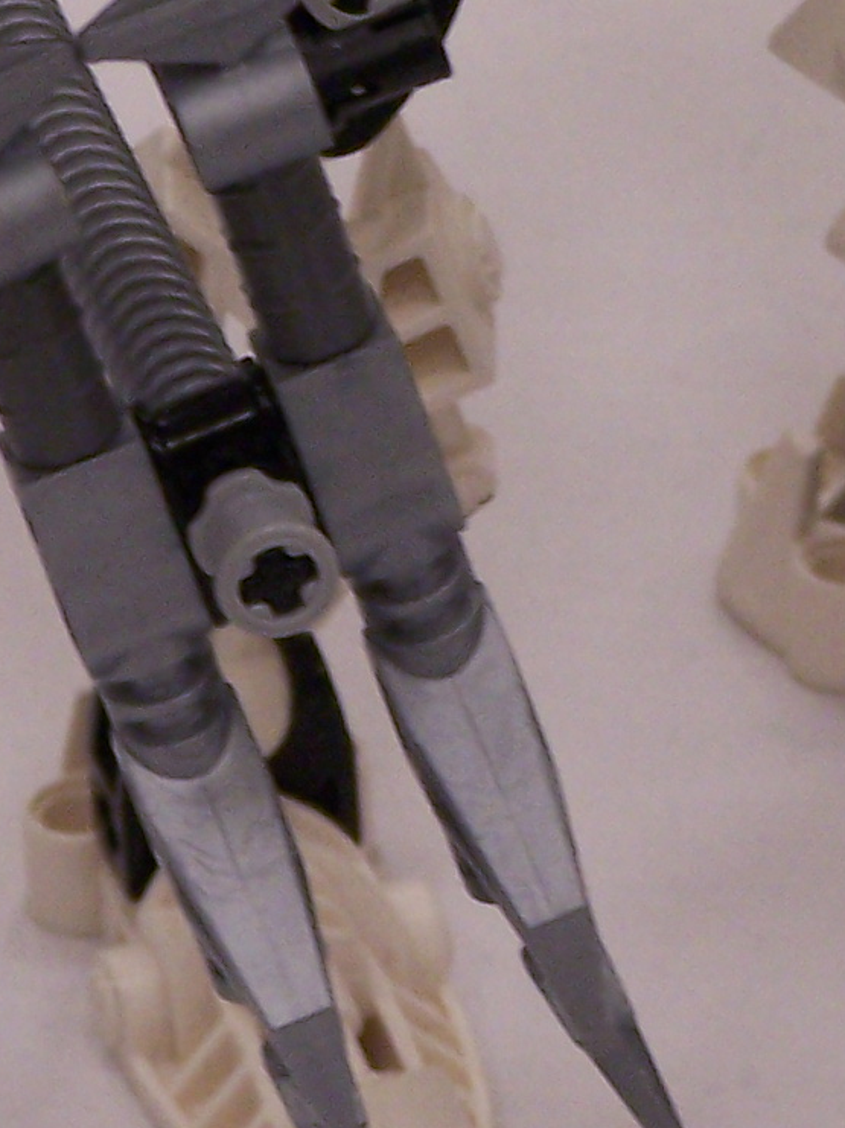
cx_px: 643
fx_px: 18014
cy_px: -304
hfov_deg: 2.7
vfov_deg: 3.6
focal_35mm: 553
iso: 140
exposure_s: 1/40
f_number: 3.2
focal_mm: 26.4
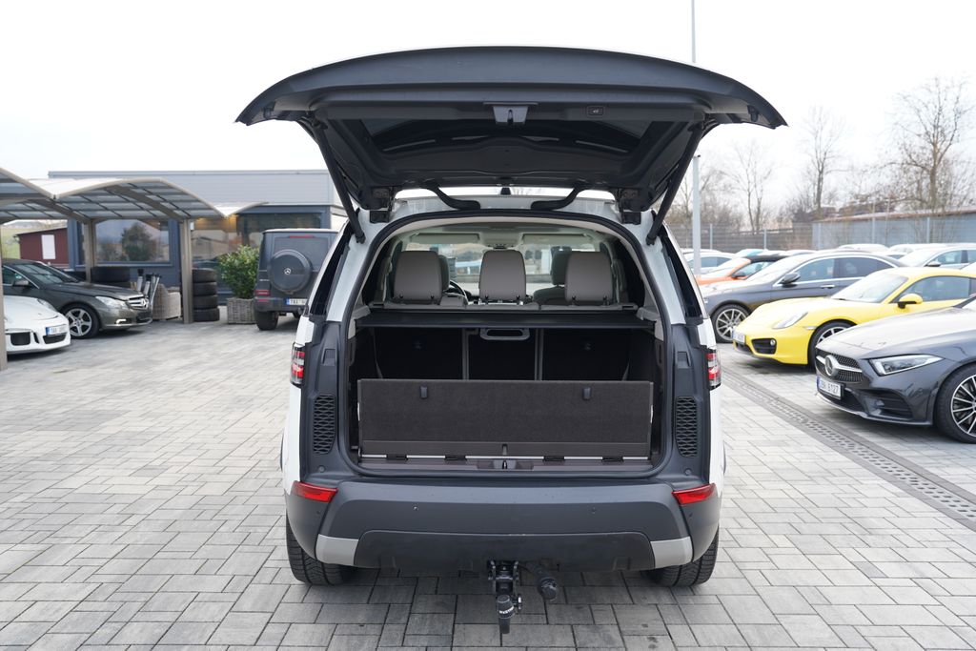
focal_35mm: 30
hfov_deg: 61.9
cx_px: 488
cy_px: 326
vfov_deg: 43.6
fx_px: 813
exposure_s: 1/60
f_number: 4
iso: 160
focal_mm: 30
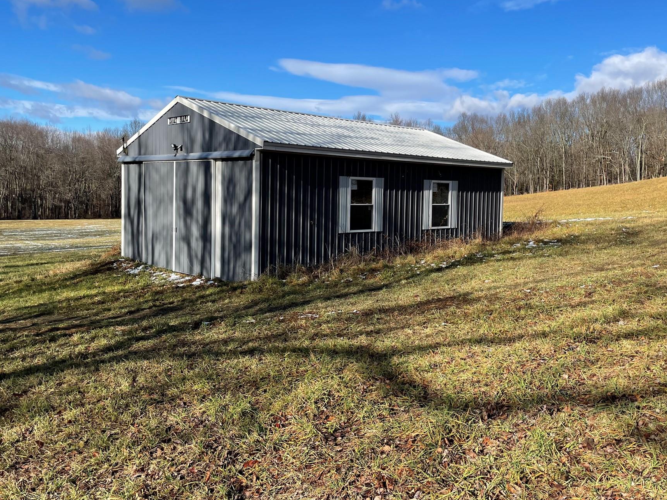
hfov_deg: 58.2
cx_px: 378
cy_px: 223
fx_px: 597
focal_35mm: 31
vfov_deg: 45.4
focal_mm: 4.2
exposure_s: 1/2959
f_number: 1.6
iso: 32
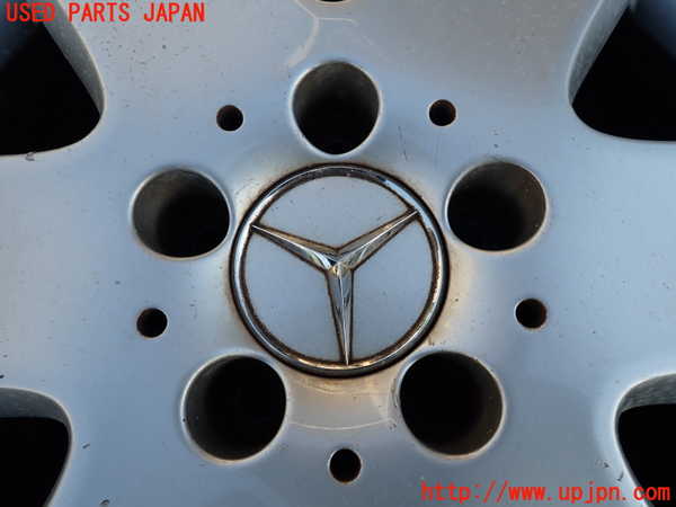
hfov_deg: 69.4
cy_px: 254
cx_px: 338
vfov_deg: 54.9
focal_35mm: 25
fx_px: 488
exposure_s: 1/320
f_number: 2.8
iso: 100
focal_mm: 4.5
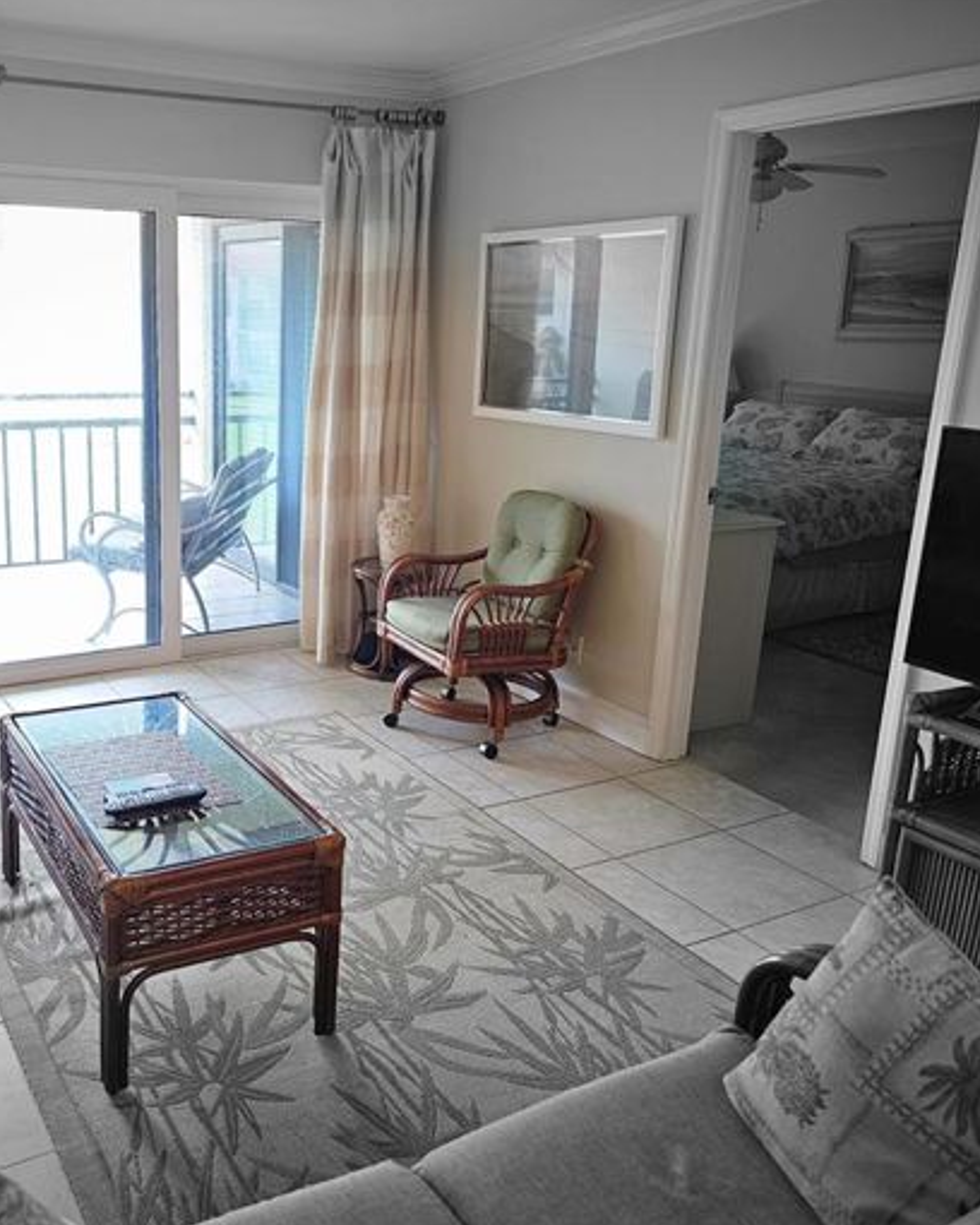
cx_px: 297
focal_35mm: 31
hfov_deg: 46.1
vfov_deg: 57.2
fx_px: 1124
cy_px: 617
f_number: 1.7
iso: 100
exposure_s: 1/120
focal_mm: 6.3
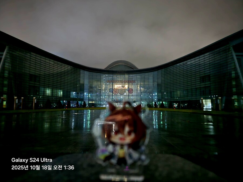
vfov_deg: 58.9
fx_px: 161
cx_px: 122
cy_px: 91
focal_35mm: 23
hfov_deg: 73.9
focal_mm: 6.3
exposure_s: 1/7.07
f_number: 1.7
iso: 3200
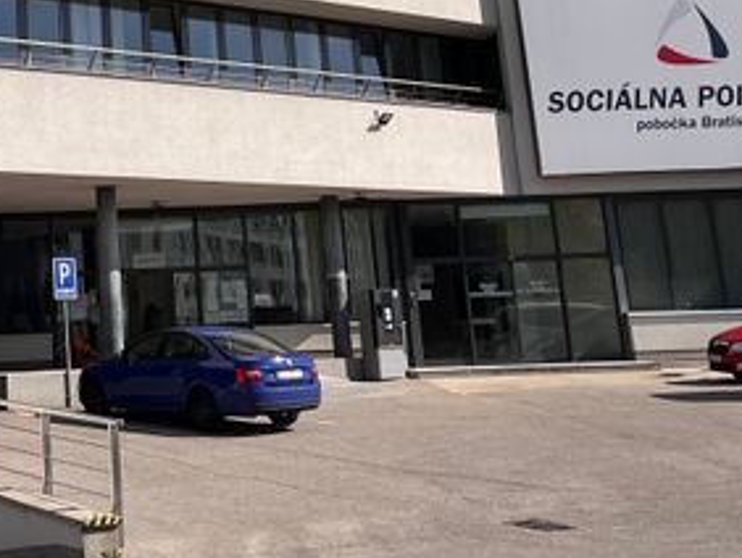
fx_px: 1502
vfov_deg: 20.0
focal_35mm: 70
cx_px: 55
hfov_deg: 26.7
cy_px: -76
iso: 50
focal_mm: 5.1
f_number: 1.6
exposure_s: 1/5319
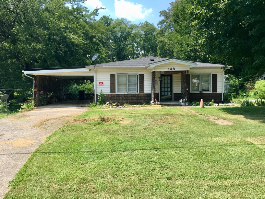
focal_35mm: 29
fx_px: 222
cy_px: 100
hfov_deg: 61.7
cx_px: 132
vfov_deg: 48.2
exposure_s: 1/761
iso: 25
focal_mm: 4.15
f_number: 2.2
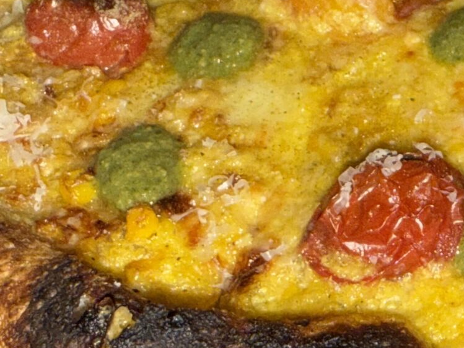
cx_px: 496
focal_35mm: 82
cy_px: 115
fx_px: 1099
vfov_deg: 17.9
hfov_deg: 22.6
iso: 64
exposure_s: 1/122
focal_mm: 2.22
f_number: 2.2
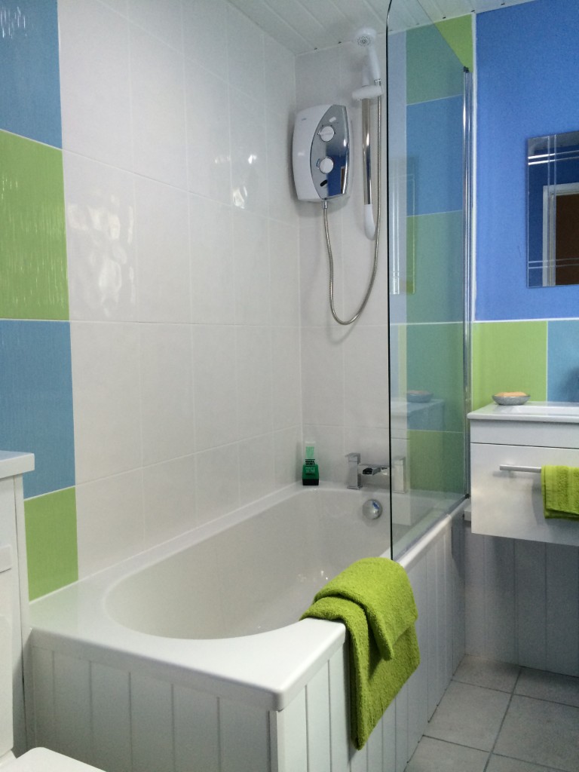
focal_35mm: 29
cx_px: 290
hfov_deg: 48.2
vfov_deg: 61.7
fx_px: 647
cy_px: 386
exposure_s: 1/30
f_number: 2.2
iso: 80
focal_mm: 4.15
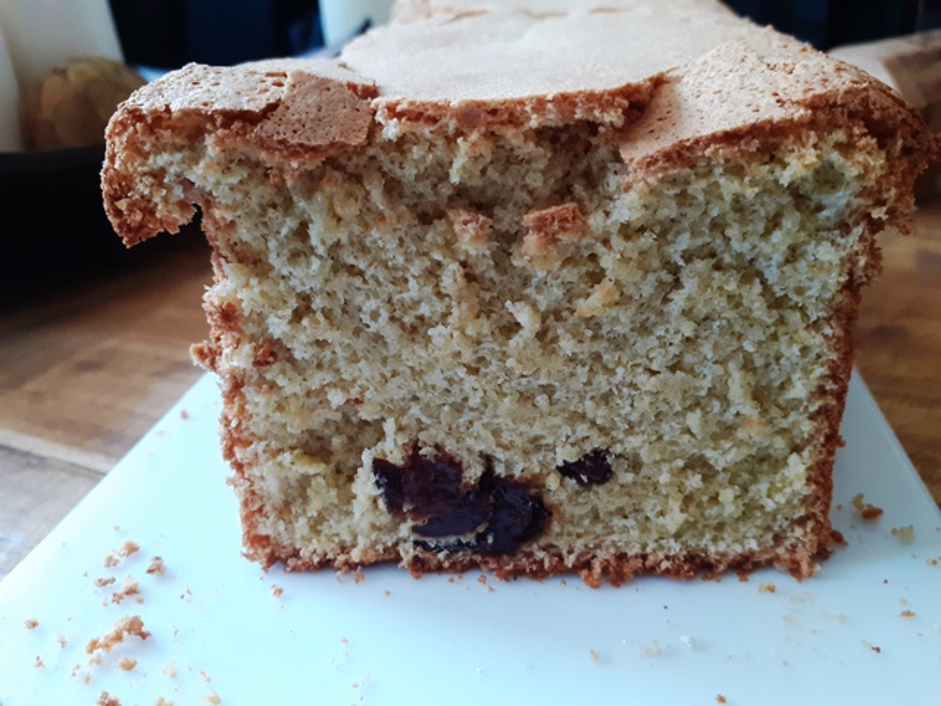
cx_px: 470
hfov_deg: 65.3
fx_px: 734
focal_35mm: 27
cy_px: 353
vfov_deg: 51.4
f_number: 1.9
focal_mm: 3.6
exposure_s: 1/50
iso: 200
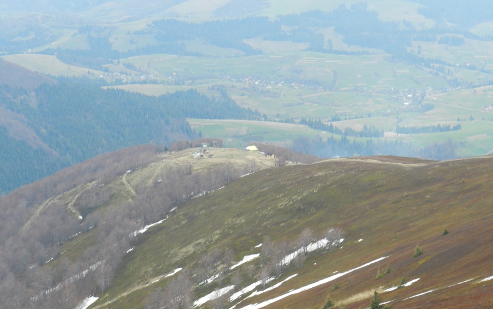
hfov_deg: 25.5
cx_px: 247
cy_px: 182
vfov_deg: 16.1
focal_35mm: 81
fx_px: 1089
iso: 160
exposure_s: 1/200
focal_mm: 13.5
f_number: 4.8
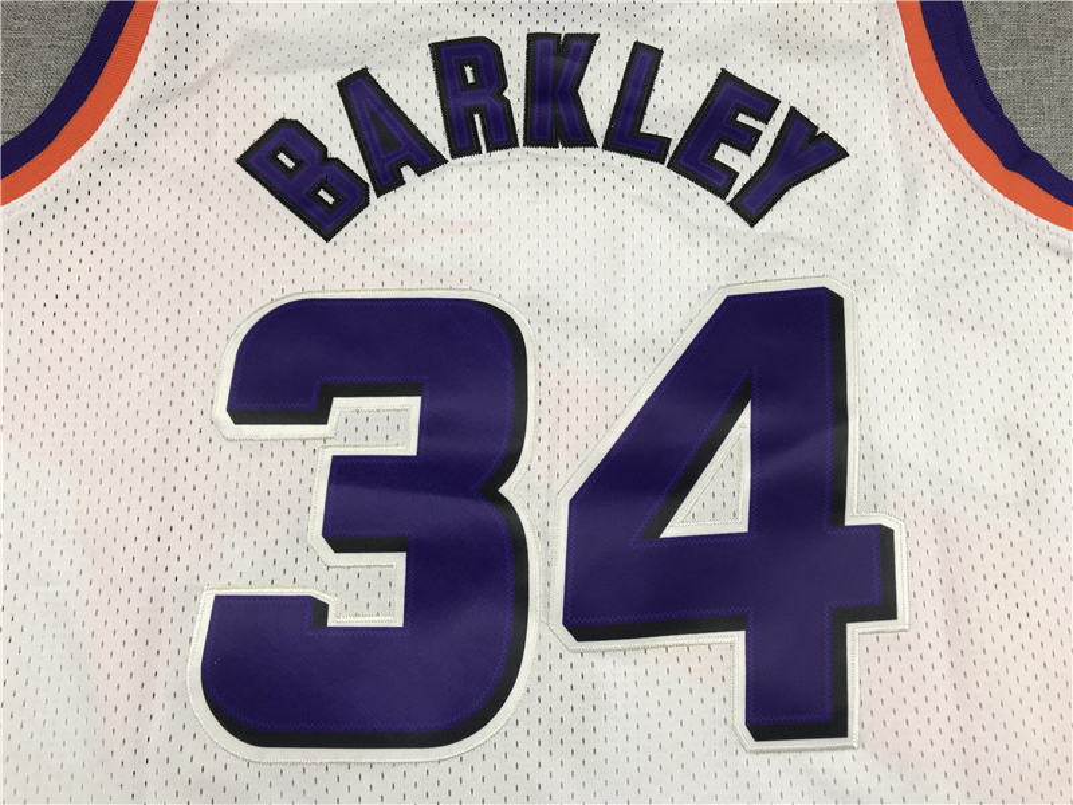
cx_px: 536
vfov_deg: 49.7
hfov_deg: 63.4
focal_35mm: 28
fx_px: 868
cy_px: 402
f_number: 1.8
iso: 40
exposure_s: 1/100
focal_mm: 3.99
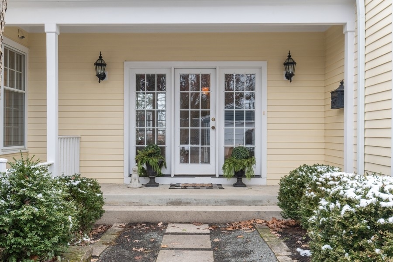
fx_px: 393
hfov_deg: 53.1
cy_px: 131
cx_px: 196
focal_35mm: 36
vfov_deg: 36.9
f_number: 9
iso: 200
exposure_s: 1/25
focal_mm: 24
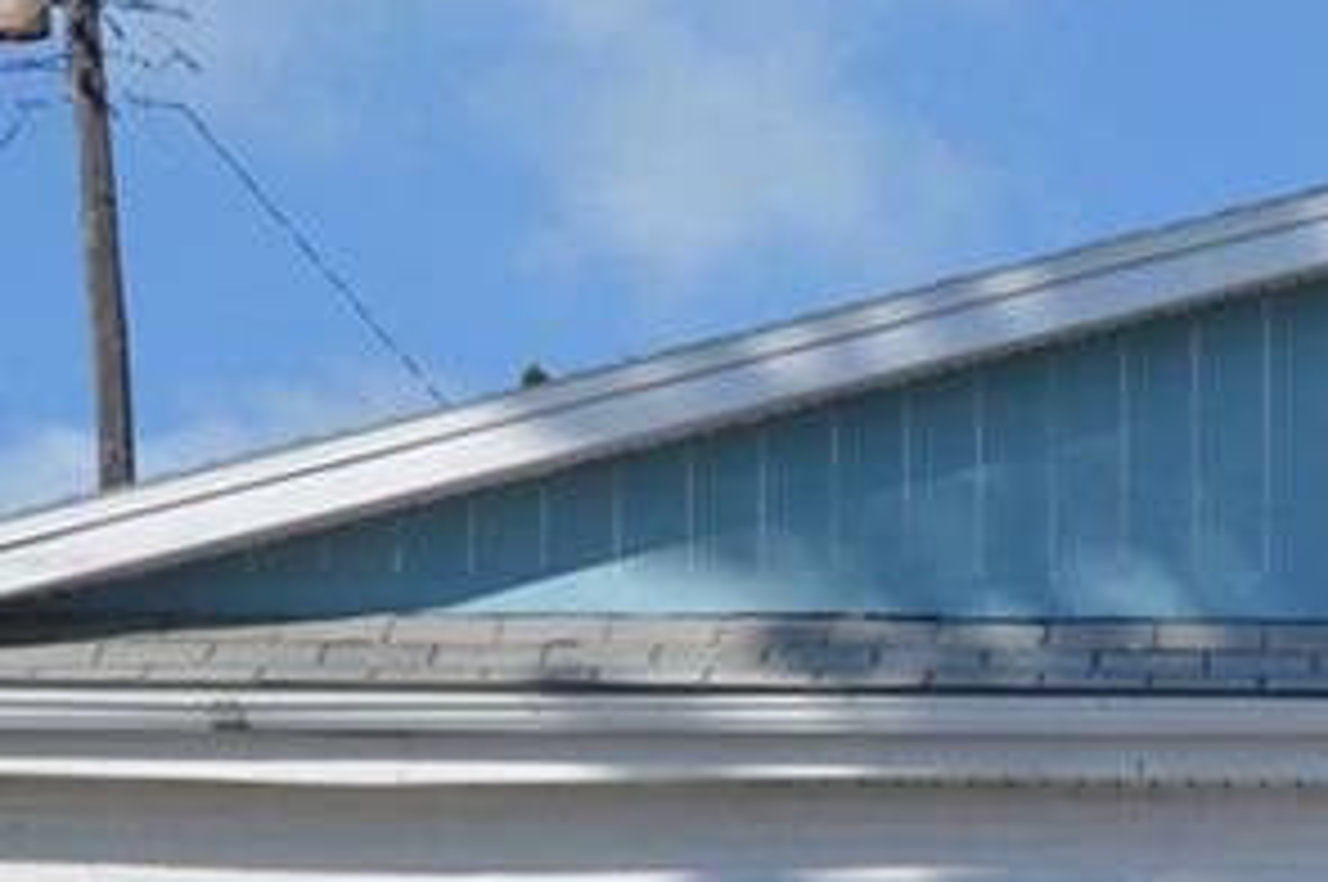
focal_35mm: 106
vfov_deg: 12.7
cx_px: 1513
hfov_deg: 18.5
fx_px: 3895
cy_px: 983
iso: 100
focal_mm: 13
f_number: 9
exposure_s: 1/320
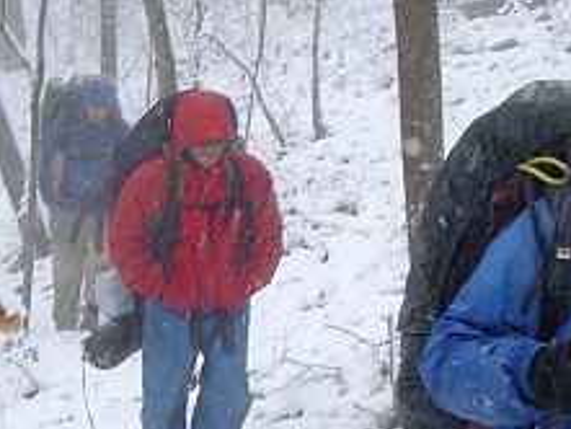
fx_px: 1749
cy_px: 287
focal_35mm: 106
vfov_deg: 14.0
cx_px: 235
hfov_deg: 18.5
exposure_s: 1/96.2
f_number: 4.7
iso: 100
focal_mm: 8
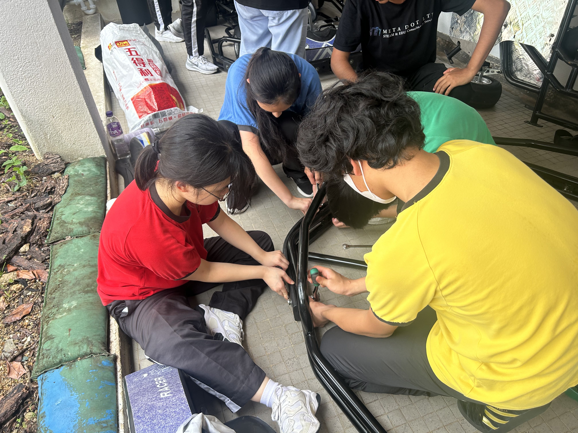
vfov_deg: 53.1
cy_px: 216
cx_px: 289
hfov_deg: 67.3
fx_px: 434
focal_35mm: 26
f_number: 1.5
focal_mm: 5.7
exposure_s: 1/176
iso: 40
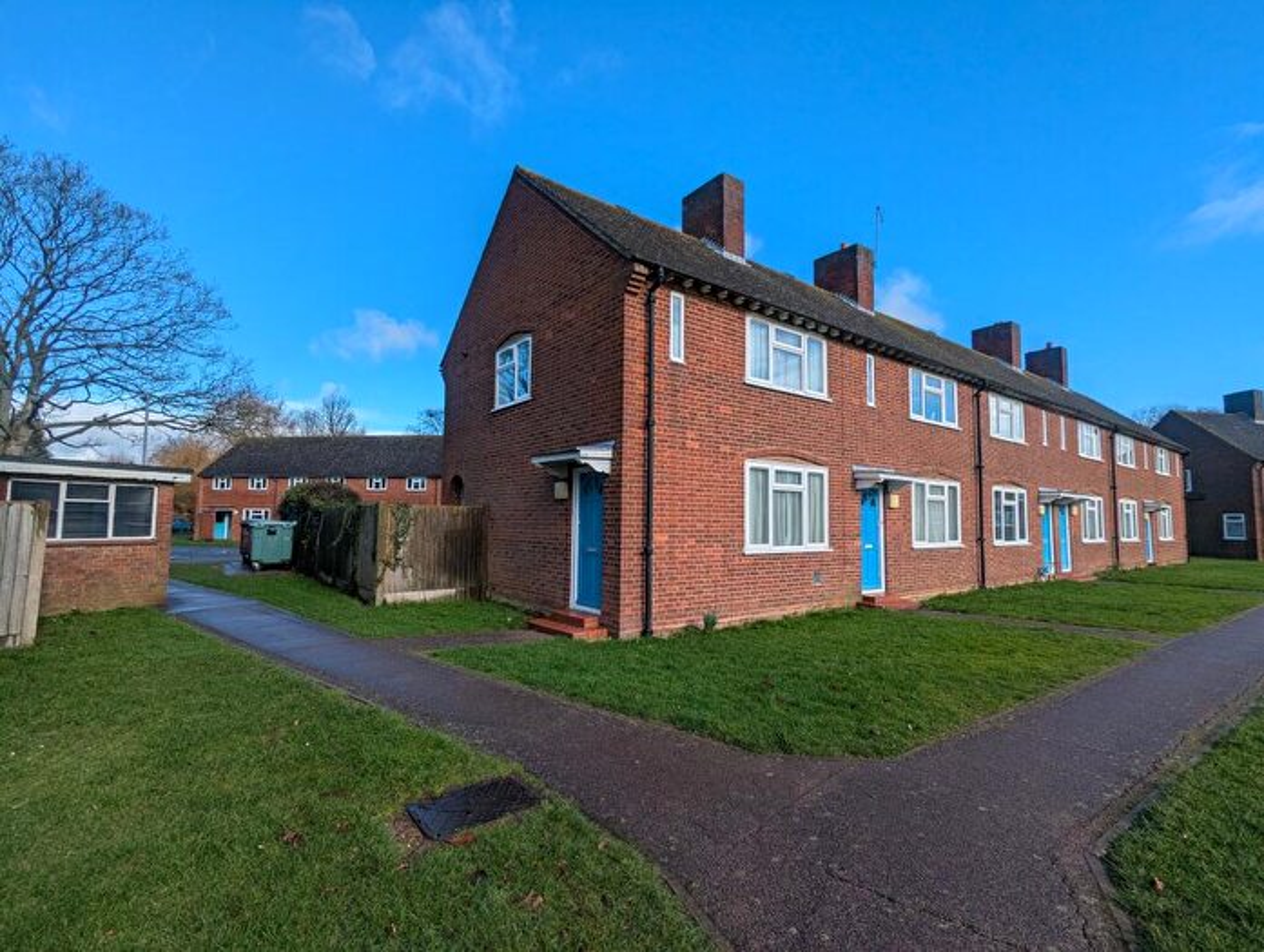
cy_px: 476
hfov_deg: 94.4
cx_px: 632
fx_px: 585
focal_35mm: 16
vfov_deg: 78.3
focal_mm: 2.35
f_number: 2.2
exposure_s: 1/1408
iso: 56
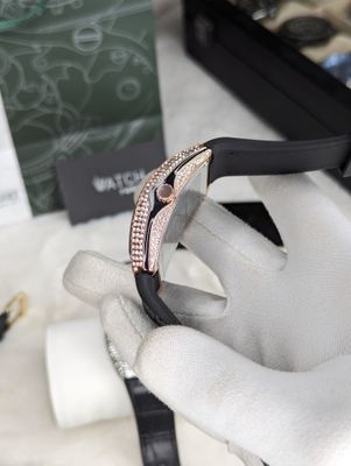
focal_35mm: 48
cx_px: 176
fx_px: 648
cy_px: 233
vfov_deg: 39.6
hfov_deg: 30.3
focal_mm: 6.81
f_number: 1.85
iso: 164
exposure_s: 1/90
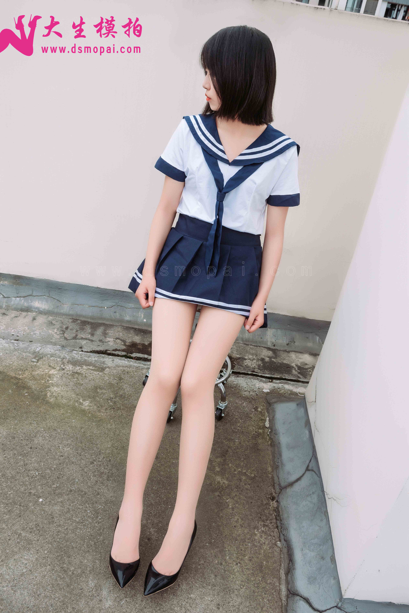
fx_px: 528
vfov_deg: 60.3
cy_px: 306
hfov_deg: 42.4
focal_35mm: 31
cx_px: 204
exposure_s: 1/100
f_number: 13
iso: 200
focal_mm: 31
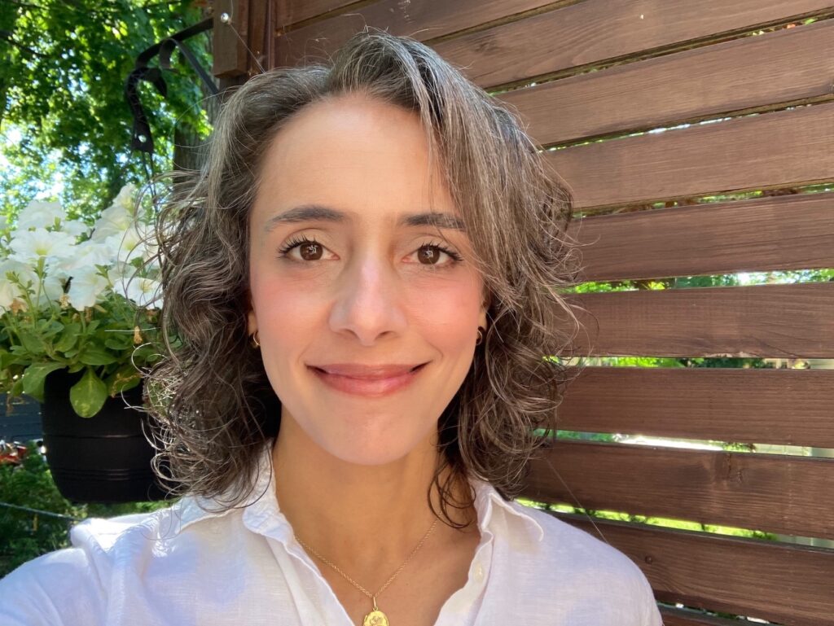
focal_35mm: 32
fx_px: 771
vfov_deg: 44.2
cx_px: 417
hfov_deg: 56.8
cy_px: 313
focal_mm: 2.87
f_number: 2.2
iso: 50
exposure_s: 1/121
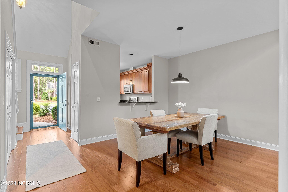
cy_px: 96
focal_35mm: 17
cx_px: 144
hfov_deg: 93.3
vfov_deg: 70.4
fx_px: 136
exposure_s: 4
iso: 125
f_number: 8
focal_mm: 17
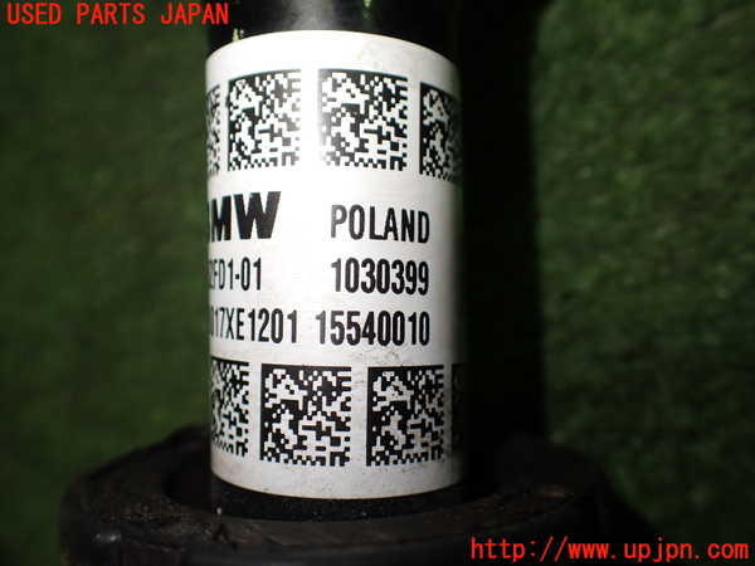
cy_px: 283
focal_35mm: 30
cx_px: 378
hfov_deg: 60.0
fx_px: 654
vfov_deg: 46.8
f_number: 2.3
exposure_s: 1/125
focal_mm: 5.4
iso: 160
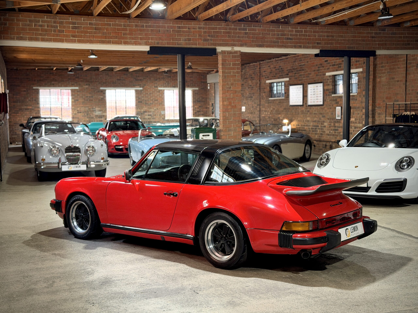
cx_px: 209
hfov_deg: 39.7
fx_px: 580
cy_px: 156
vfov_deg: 30.3
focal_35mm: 48
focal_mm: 6.76
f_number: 1.78
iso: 200
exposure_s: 1/33
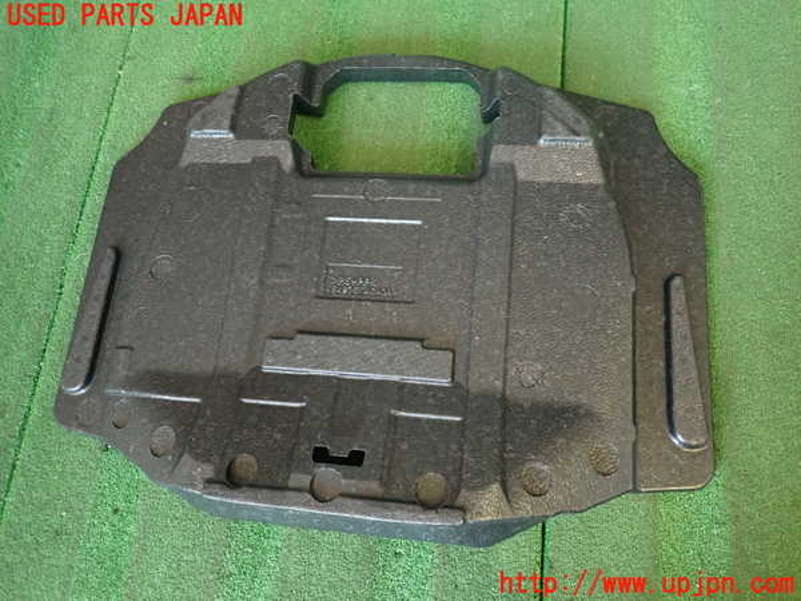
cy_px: 300
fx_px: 578
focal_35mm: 25
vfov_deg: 54.9
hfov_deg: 69.4
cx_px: 400
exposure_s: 1/30
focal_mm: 4.5
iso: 250
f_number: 2
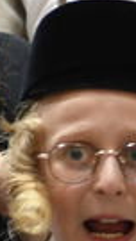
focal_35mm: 1111
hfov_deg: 1.1
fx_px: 7118
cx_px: -771
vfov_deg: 1.9
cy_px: 51
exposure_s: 1/100
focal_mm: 102
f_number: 2.8
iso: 500
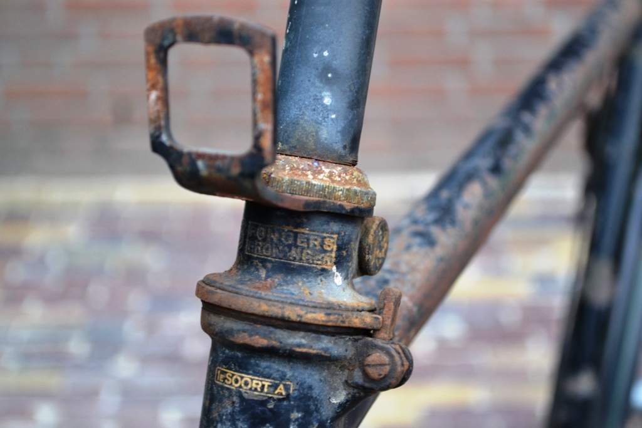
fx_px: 1177
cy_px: 214
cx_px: 321
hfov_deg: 30.5
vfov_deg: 20.6
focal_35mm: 66
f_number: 5.3
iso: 400
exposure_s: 1/30
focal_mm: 44
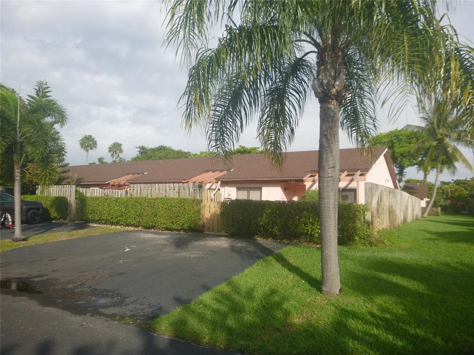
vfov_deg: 54.9
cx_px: 237
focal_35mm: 25
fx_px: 342
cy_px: 178
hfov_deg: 69.4
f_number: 3.9
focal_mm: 4.5
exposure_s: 1/500
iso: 100
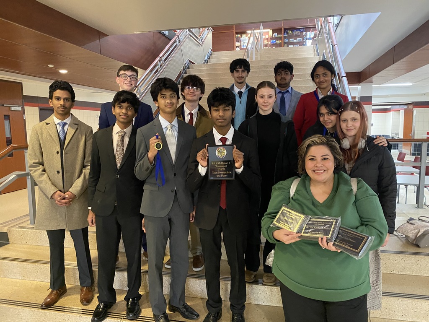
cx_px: 214
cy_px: 161
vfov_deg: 53.1
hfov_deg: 67.3
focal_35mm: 26
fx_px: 322
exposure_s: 1/30
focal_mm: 4.25
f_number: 1.8
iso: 800
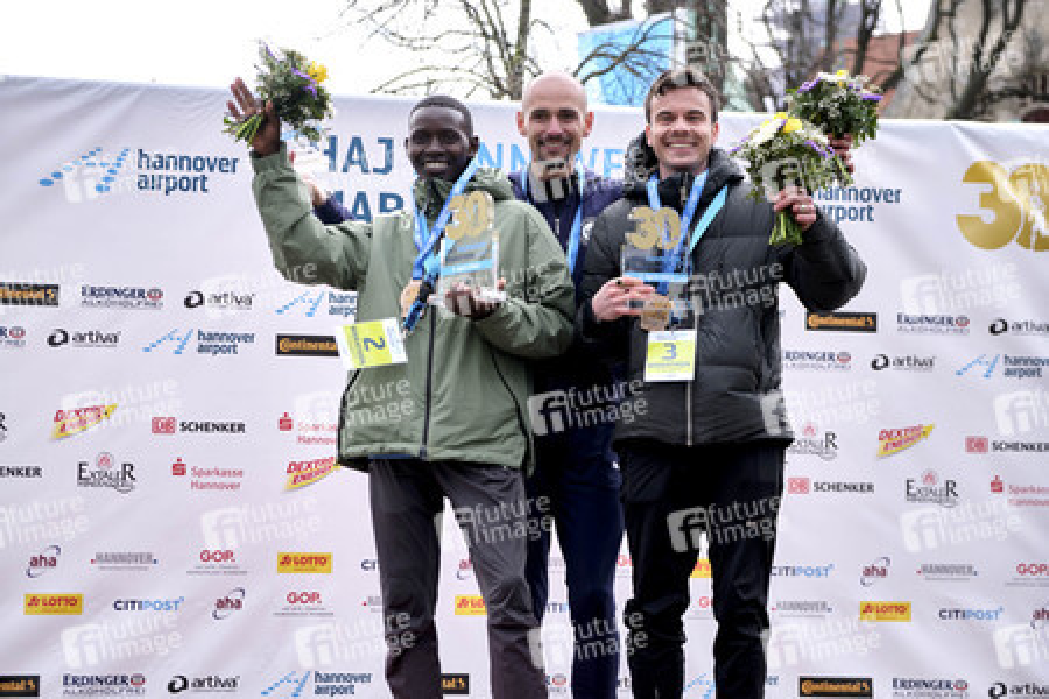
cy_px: 350
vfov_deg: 18.2
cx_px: 524
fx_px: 2185
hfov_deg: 27.0
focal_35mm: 75
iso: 160
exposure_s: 1/500
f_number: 3.2
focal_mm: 50
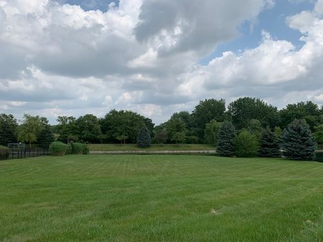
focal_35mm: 26
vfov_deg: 53.1
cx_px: 162
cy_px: 121
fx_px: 243
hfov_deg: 67.3
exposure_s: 1/3289
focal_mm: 4.25
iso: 25
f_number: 1.8
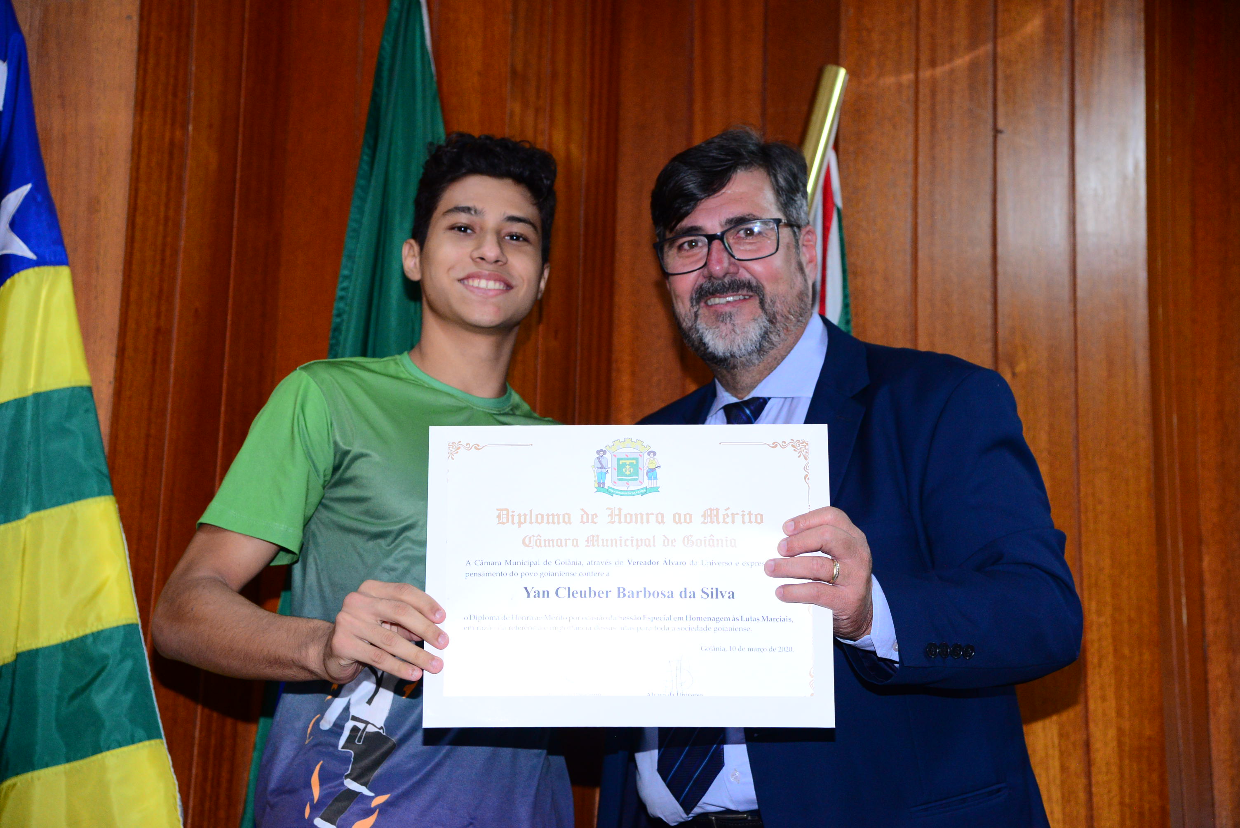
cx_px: 620
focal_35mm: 66
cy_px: 414
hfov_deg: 30.5
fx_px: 2274
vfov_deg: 20.6
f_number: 4.5
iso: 2500
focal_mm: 66
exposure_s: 1/125
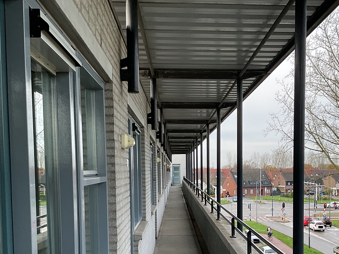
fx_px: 470
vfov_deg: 29.6
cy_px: 202
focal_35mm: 48
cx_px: 222
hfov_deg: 39.3
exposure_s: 1/120
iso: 16
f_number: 1.8
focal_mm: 3
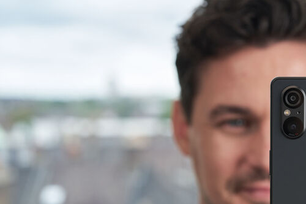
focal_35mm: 96
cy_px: 146
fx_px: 816
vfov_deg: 14.2
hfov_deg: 20.8
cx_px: 279
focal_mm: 50
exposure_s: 1/160
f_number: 4.5
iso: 160
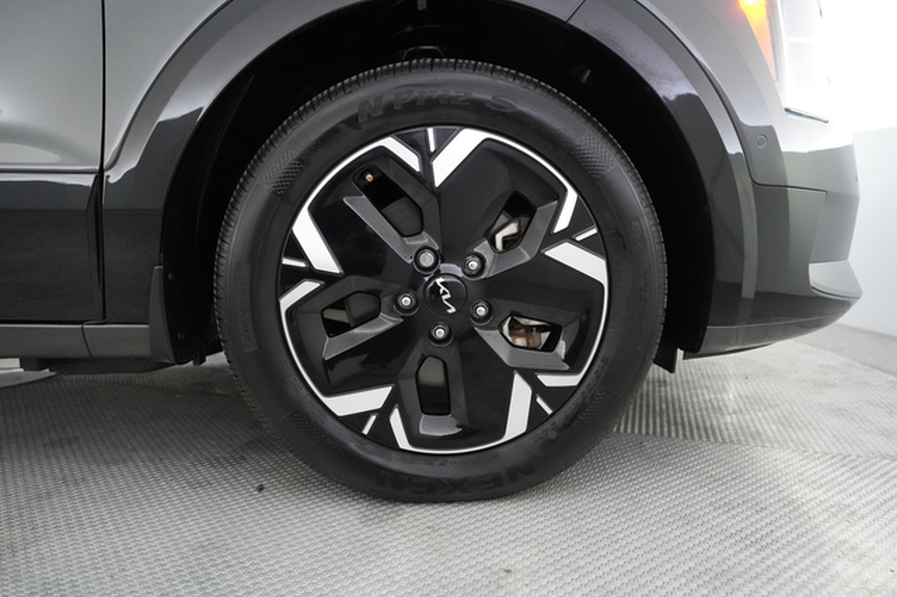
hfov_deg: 71.5
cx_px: 448
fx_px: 623
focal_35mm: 25
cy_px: 298
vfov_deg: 51.2
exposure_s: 1/160
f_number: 2.8
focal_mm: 25
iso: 6400
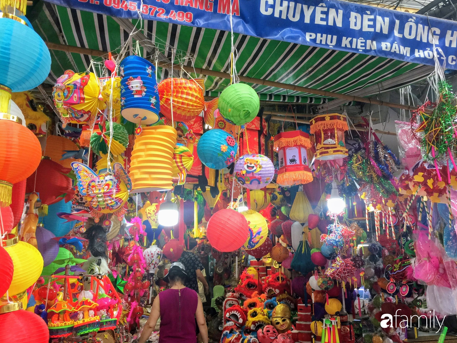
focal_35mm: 30
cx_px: 233
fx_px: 396
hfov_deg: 60.0
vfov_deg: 46.8
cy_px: 172
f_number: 2.2
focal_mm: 4.15
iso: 32
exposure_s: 1/33
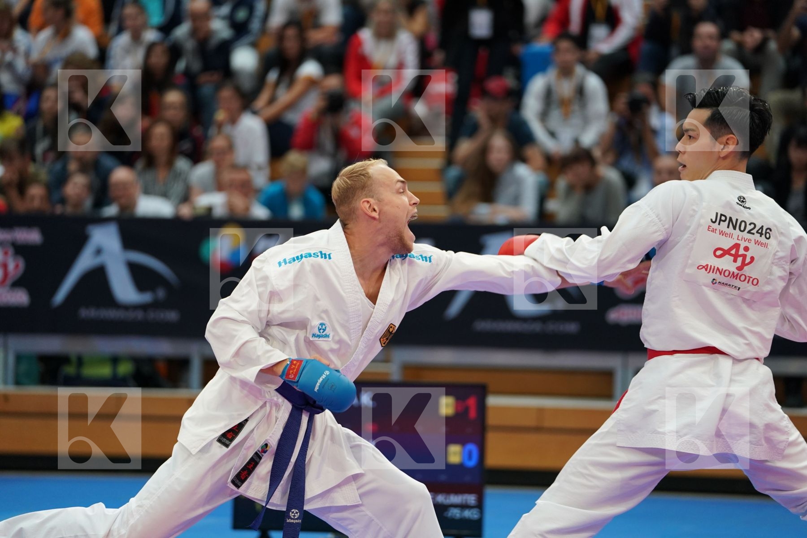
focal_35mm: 164
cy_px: 269
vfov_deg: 8.4
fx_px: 3676
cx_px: 404
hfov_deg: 12.5
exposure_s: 1/1000
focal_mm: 164
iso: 2000
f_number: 2.8
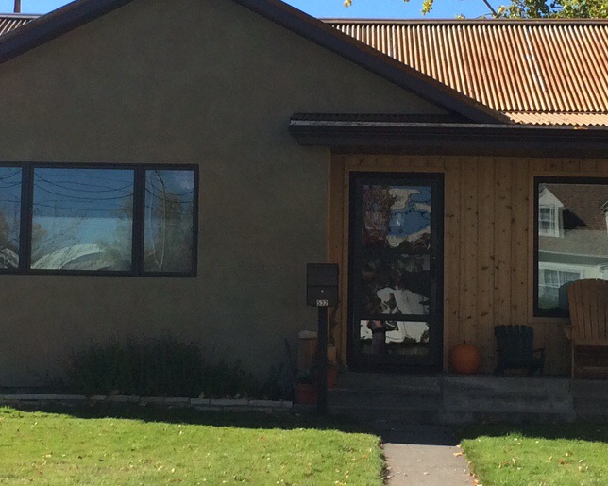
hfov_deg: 21.3
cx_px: 294
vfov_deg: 17.0
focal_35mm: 90
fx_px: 1619
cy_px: 166
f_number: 2.2
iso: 32
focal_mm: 4.15
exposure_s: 1/1580
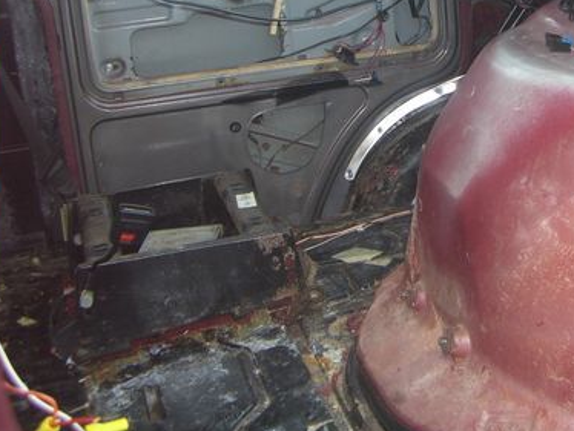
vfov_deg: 22.3
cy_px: 94
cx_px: 447
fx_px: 1079
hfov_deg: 29.2
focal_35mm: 65
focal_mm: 6.2
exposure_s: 1/60
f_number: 2.7
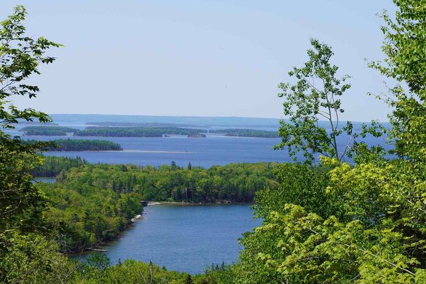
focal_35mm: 111
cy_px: 165
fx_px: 1313
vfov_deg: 12.3
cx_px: 225
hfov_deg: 18.4
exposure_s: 1/125
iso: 100
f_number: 11
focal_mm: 50
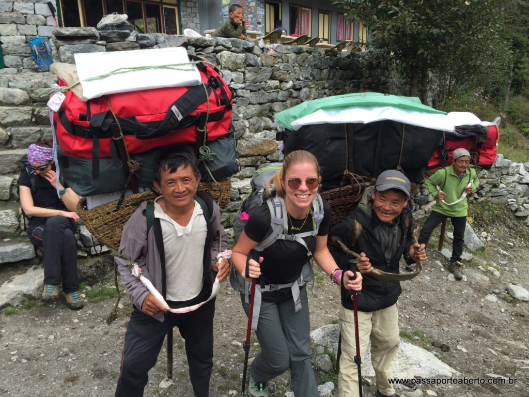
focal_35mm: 29
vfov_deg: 48.2
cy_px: 198
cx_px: 264
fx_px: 443
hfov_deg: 61.7
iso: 32
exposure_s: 1/775
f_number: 2.2
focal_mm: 4.15
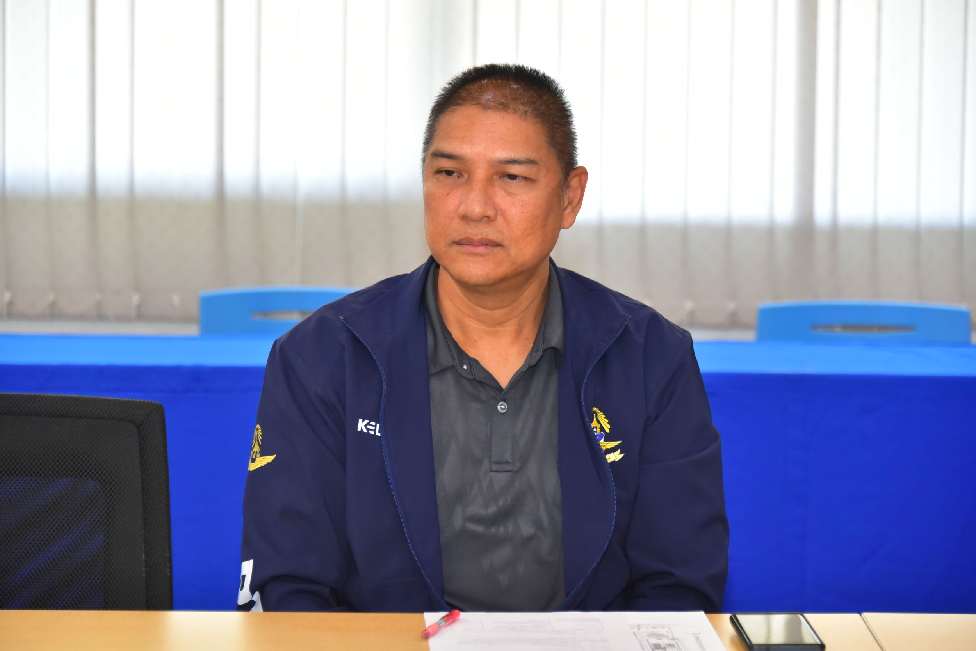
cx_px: 488
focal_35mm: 150
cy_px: 326
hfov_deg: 13.7
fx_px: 4068
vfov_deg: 9.2
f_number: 5.6
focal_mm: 150
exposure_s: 1/125
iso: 4000
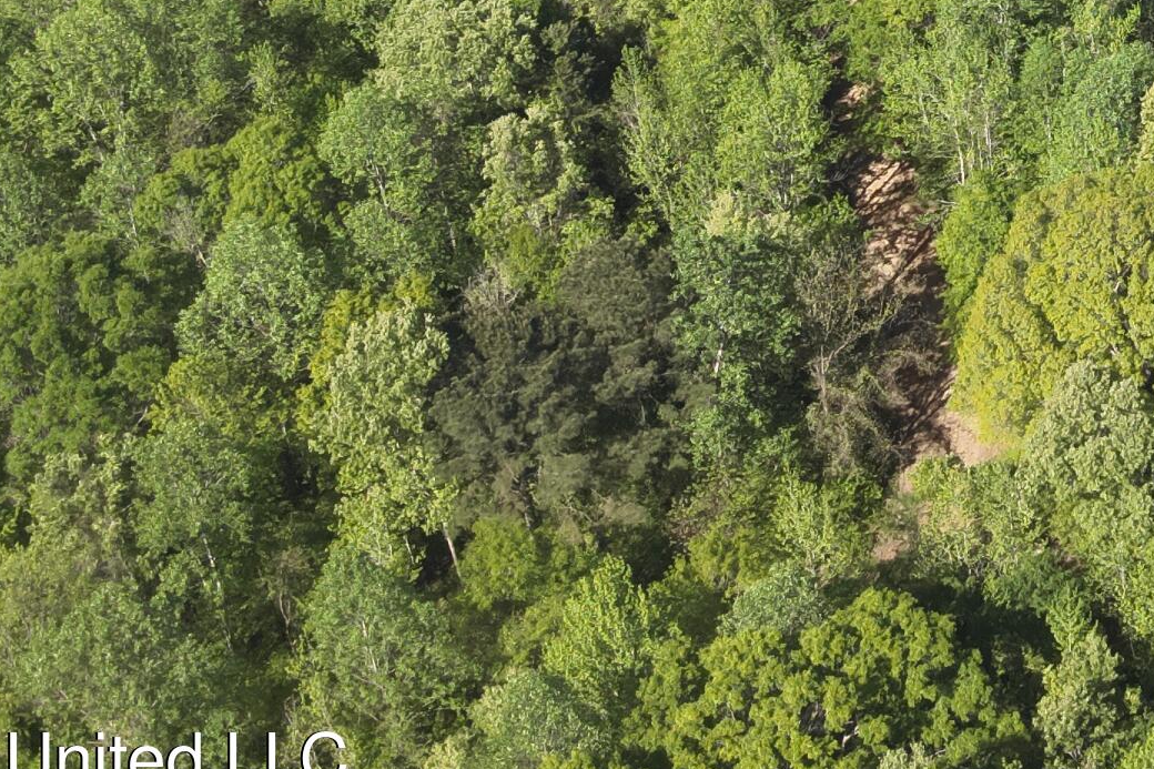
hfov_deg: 24.5
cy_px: -375
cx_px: 1500
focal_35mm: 72
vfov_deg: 17.1
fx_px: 2307
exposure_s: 1/725
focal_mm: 4.4
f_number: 2.8
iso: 100
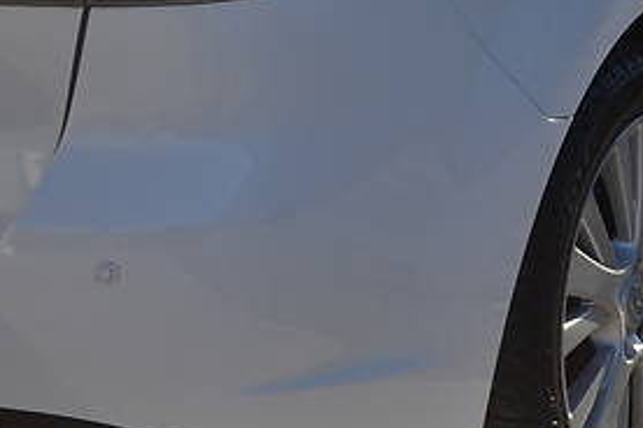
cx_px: 501
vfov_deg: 6.8
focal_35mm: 200
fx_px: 3572
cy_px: -73
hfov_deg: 10.3
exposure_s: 1/250
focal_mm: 46
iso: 100
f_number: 8
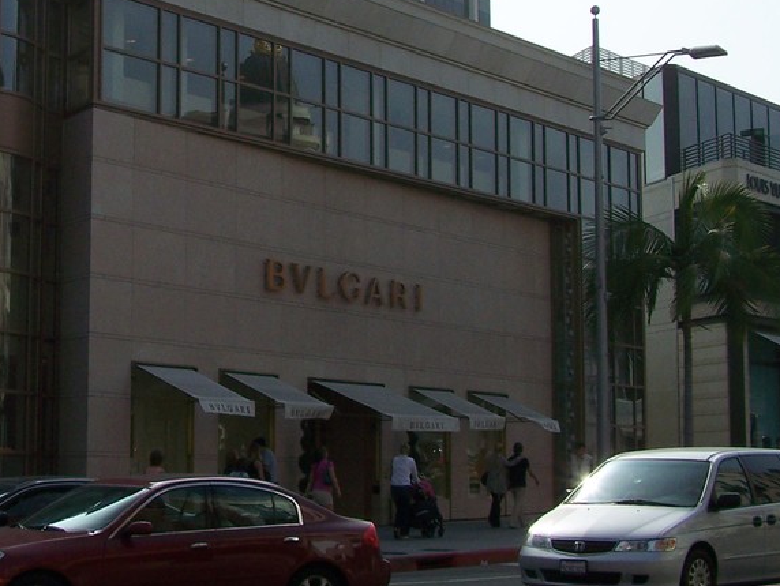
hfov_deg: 22.6
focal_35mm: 85
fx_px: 1917
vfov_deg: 17.3
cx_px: 130
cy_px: 157
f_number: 5.6
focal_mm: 6.3
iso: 80
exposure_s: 1/800
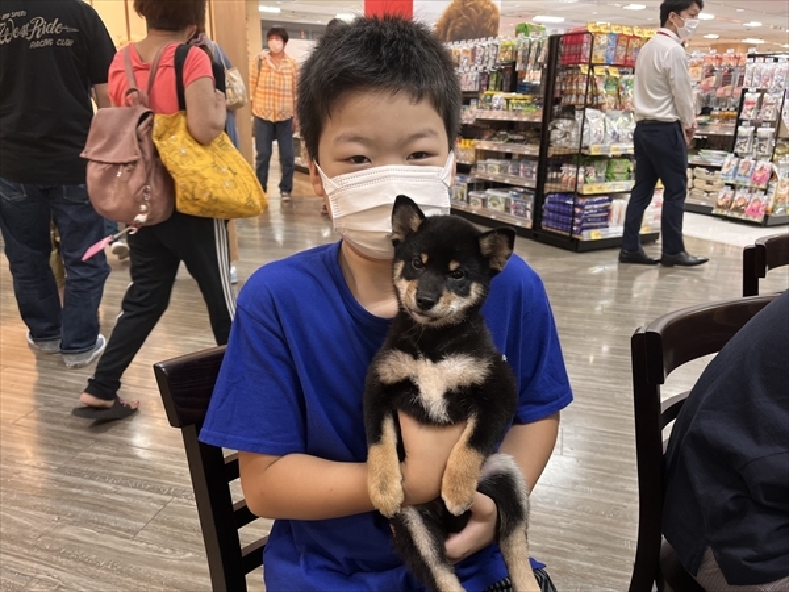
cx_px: 394
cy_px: 296
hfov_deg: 67.3
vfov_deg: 53.1
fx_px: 593
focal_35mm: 26
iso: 80
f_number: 1.6
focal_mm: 5.1
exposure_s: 1/120
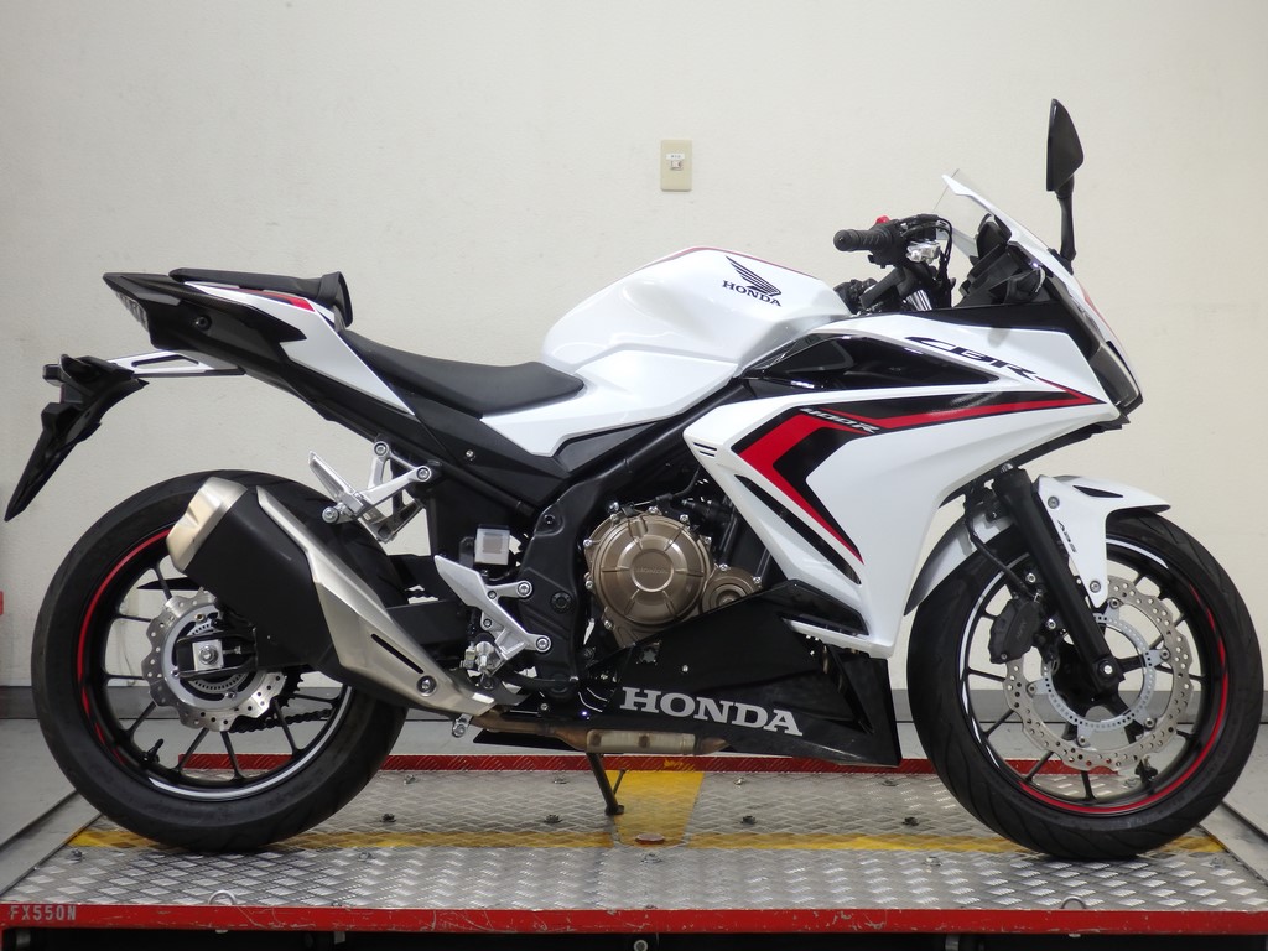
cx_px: 634
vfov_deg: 27.0
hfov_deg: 35.5
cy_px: 476
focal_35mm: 54
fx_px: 1978
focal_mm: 9.8
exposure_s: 1/50
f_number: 4.1
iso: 160
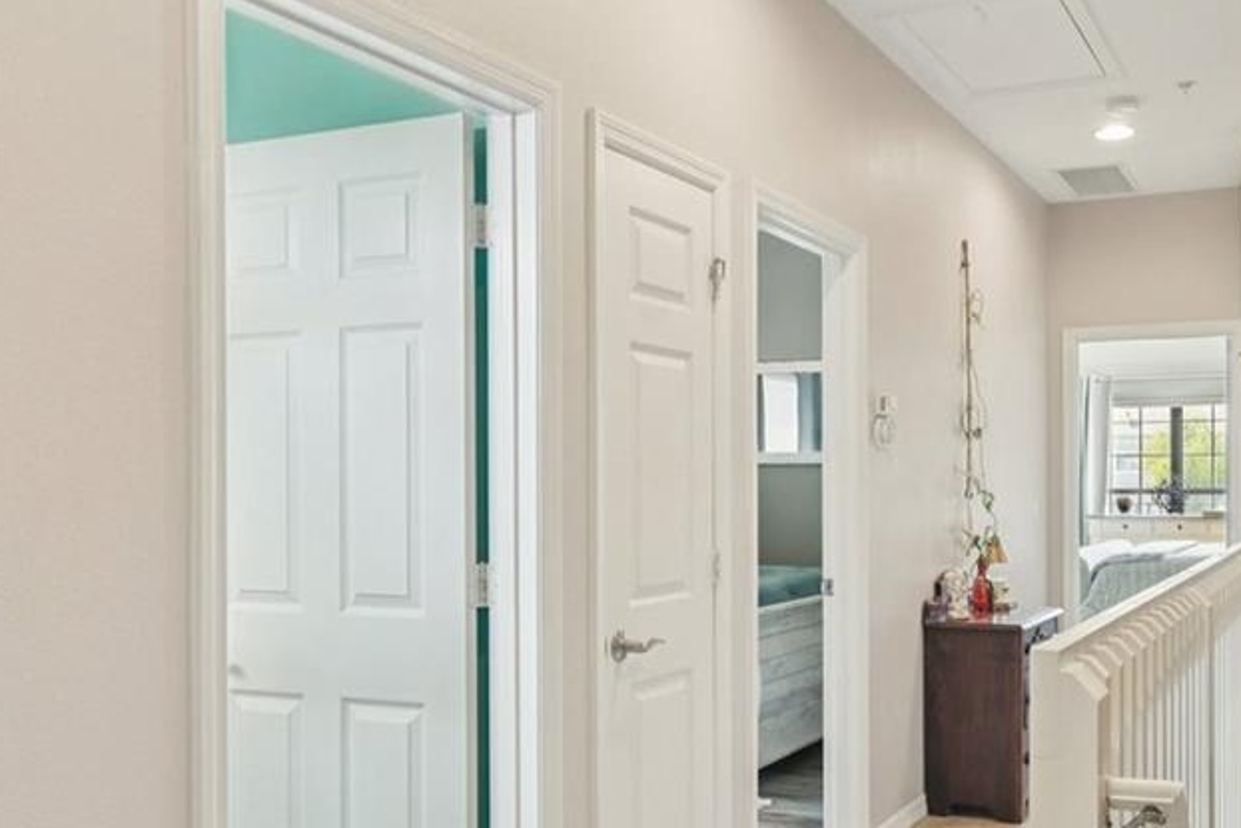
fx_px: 1241
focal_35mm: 36
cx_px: 802
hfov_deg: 52.3
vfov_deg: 36.8
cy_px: 487
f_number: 8
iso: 400
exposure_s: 1/10
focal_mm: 14
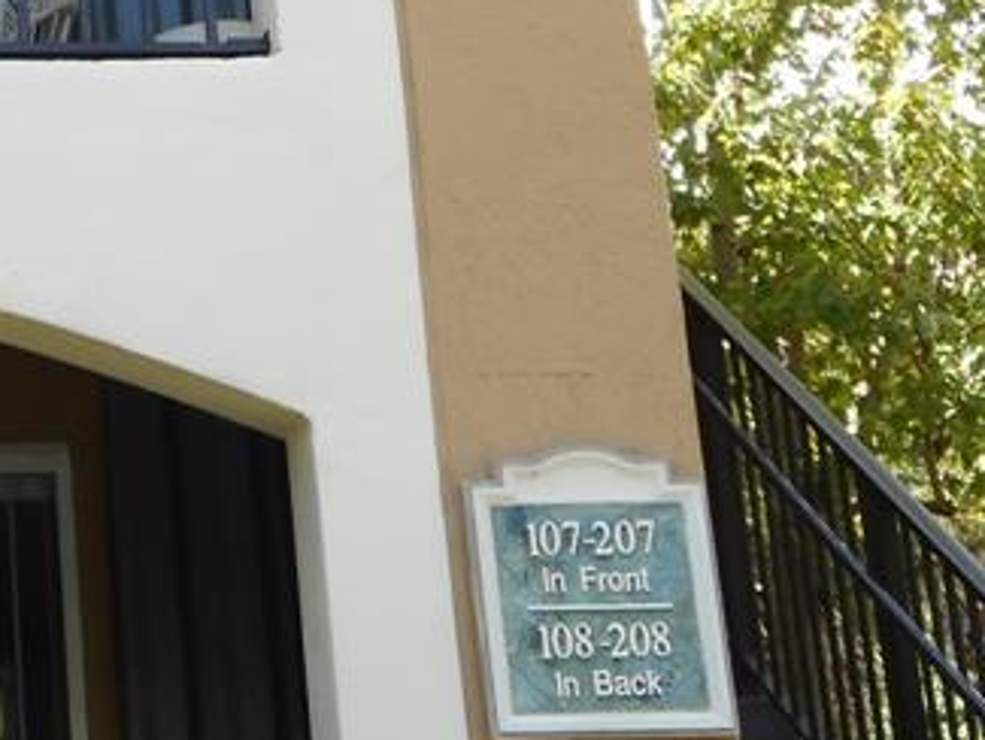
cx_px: -442
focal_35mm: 123
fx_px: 3501
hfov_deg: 15.0
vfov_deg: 11.6
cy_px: -306
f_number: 4.5
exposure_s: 1/80
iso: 80
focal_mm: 6.9
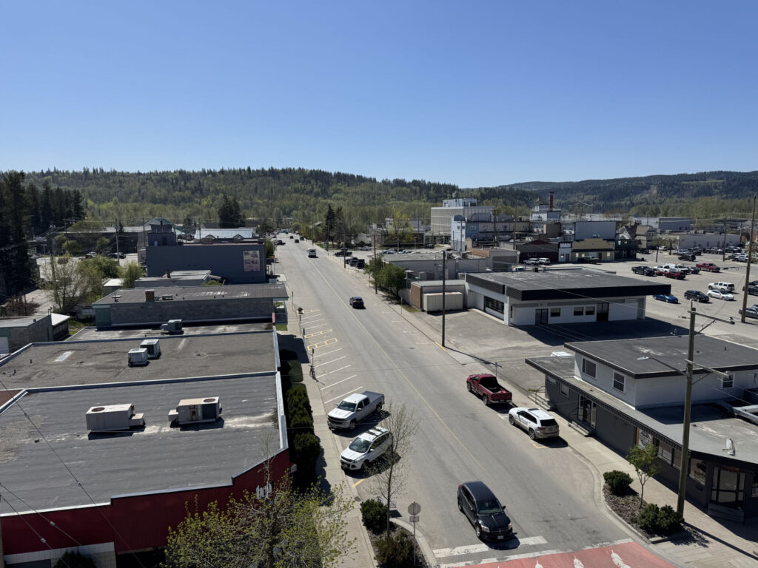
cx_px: 379
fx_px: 526
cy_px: 284
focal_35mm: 24
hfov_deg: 71.6
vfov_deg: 56.8
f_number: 1.78
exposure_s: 1/7092
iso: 80
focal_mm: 6.76
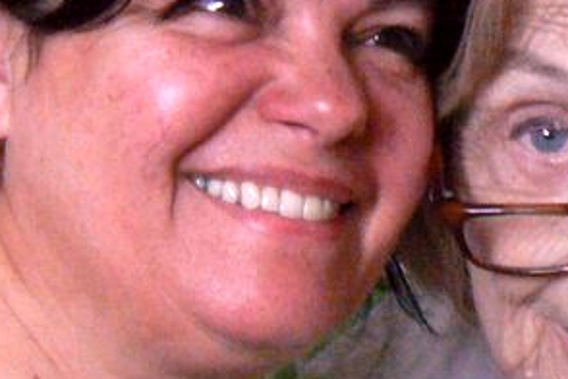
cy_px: 203
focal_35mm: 703
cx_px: 257
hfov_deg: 2.9
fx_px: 11091
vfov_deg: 2.0
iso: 400
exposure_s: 1/30
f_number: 3.3
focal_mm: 32.3
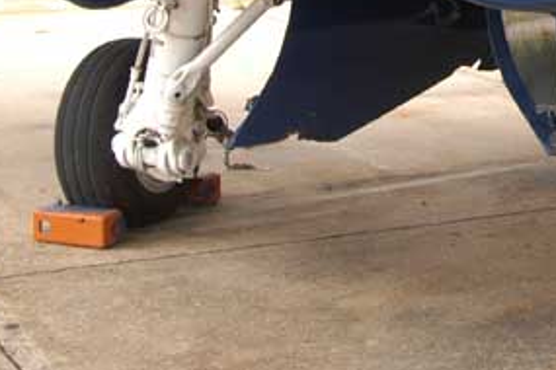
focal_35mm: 101
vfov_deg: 13.0
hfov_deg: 19.3
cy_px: -127
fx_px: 1560
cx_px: 628
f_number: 6.3
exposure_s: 1/160
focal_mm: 24
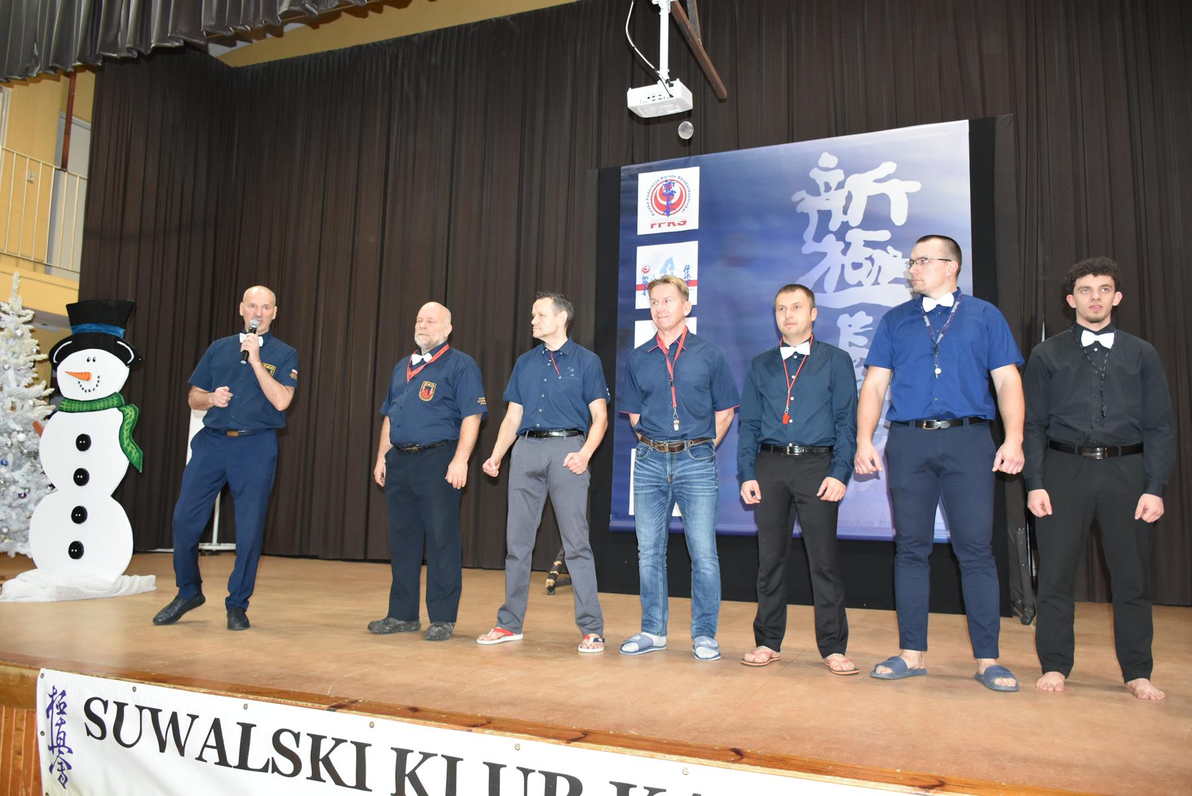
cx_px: 596
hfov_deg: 67.4
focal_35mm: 27
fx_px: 894
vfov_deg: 48.0
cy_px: 398
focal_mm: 18
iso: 1250
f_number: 3.5
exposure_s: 1/60
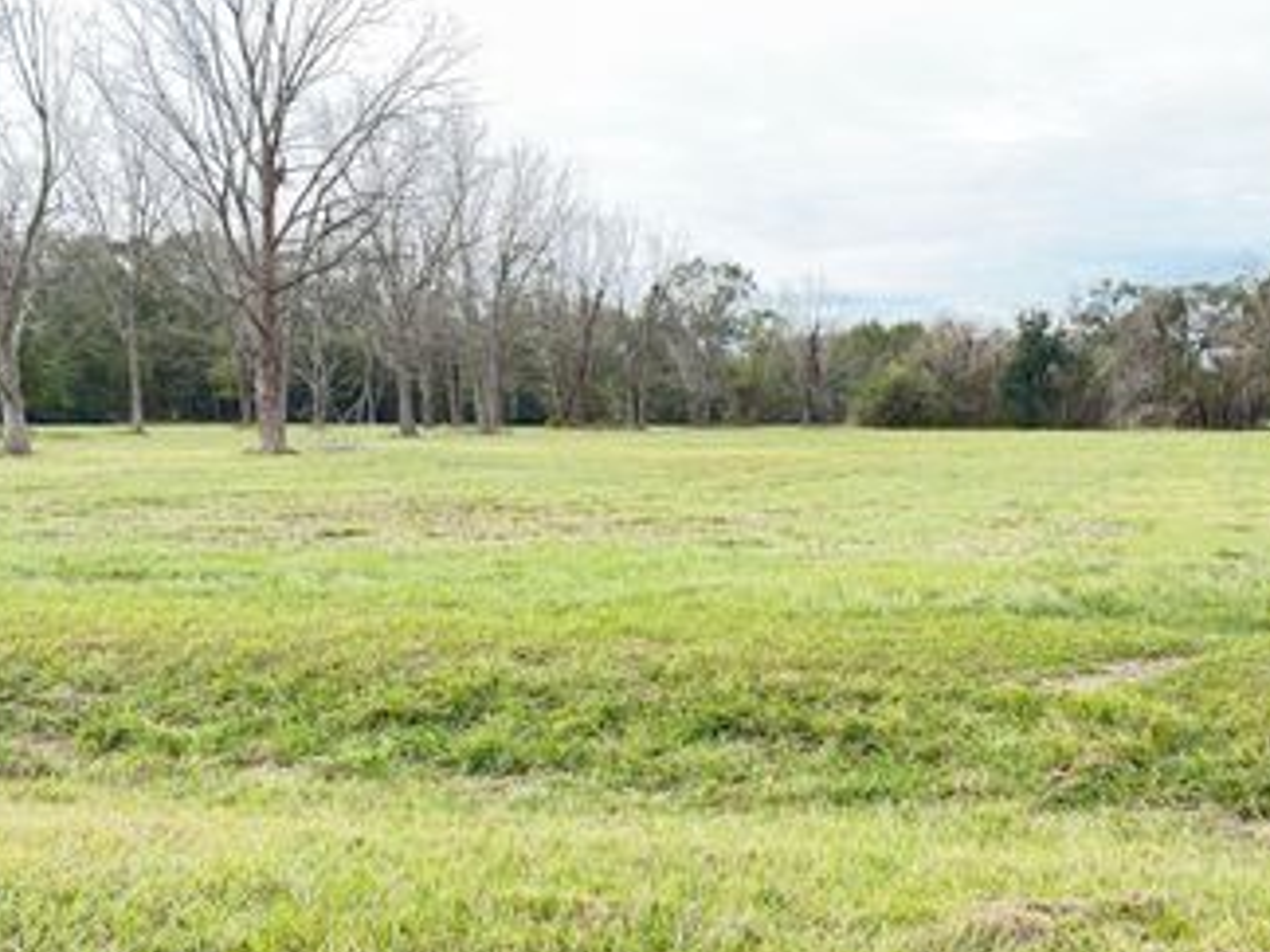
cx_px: 866
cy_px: 684
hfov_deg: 49.1
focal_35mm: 37
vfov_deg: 37.9
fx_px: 1357
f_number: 1.78
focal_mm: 6.76
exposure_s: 1/805
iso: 100
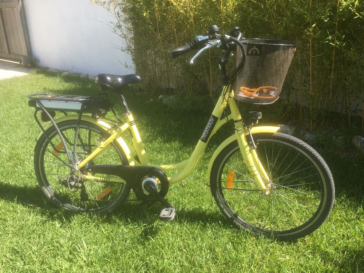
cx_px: 182
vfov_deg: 48.2
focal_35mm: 29
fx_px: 305
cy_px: 136
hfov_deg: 61.7
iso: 25
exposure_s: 1/490
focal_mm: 4.15
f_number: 2.2
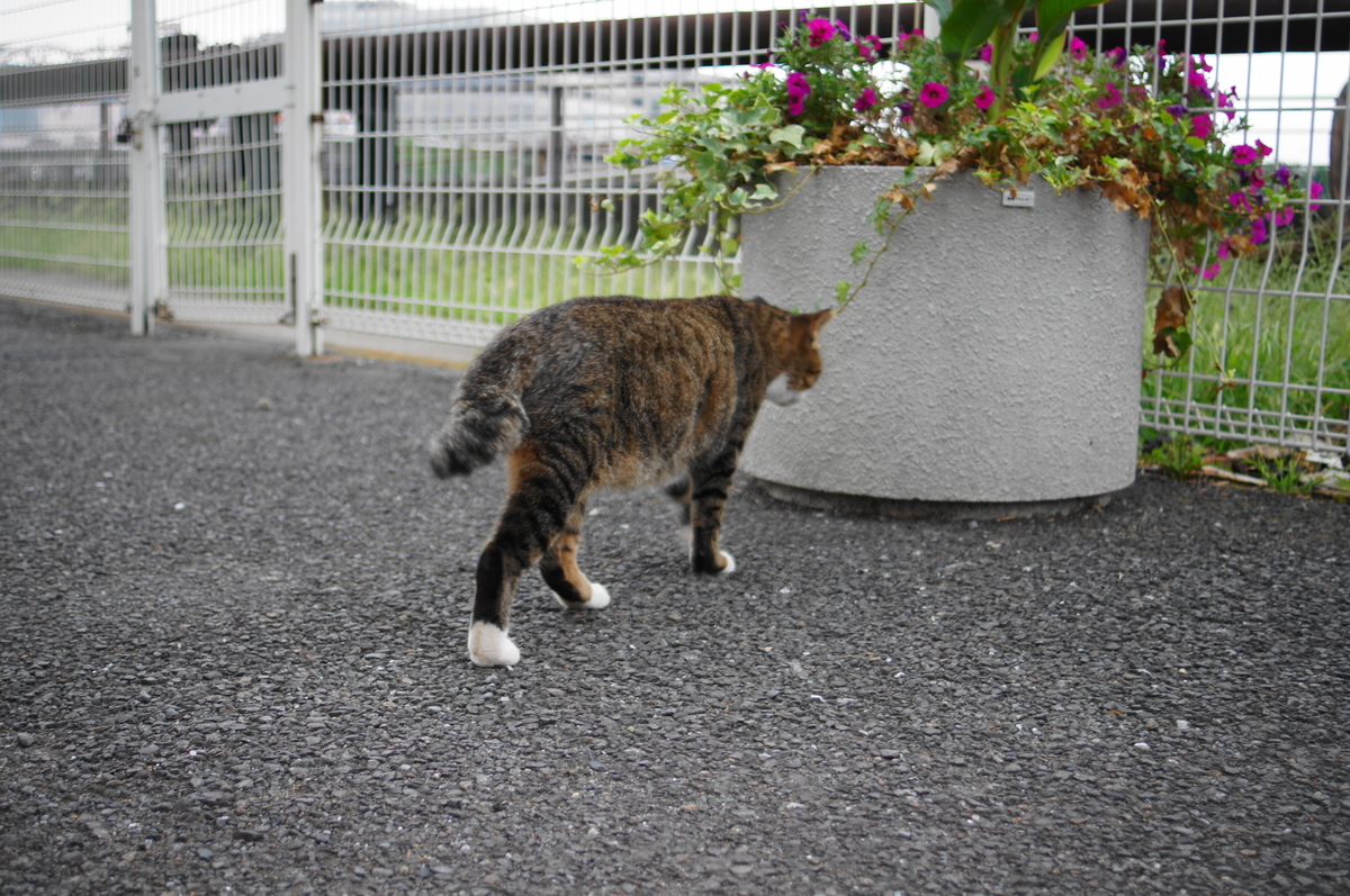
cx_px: 675
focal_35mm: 45
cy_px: 448
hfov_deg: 43.7
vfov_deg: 29.8
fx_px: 1685
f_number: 3.2
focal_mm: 30
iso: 100
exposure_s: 1/60
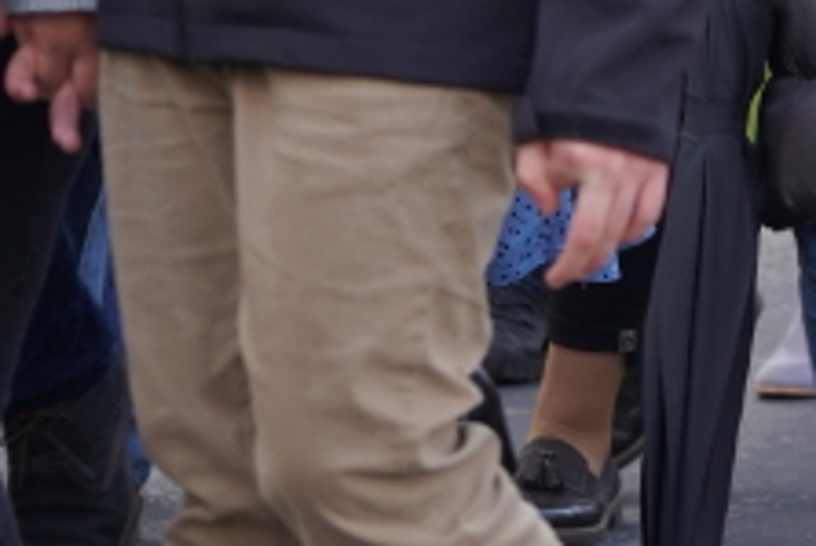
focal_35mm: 613
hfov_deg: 3.3
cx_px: 1310
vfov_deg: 2.2
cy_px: -698
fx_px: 13903
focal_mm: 105
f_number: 4
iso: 250
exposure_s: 1/160
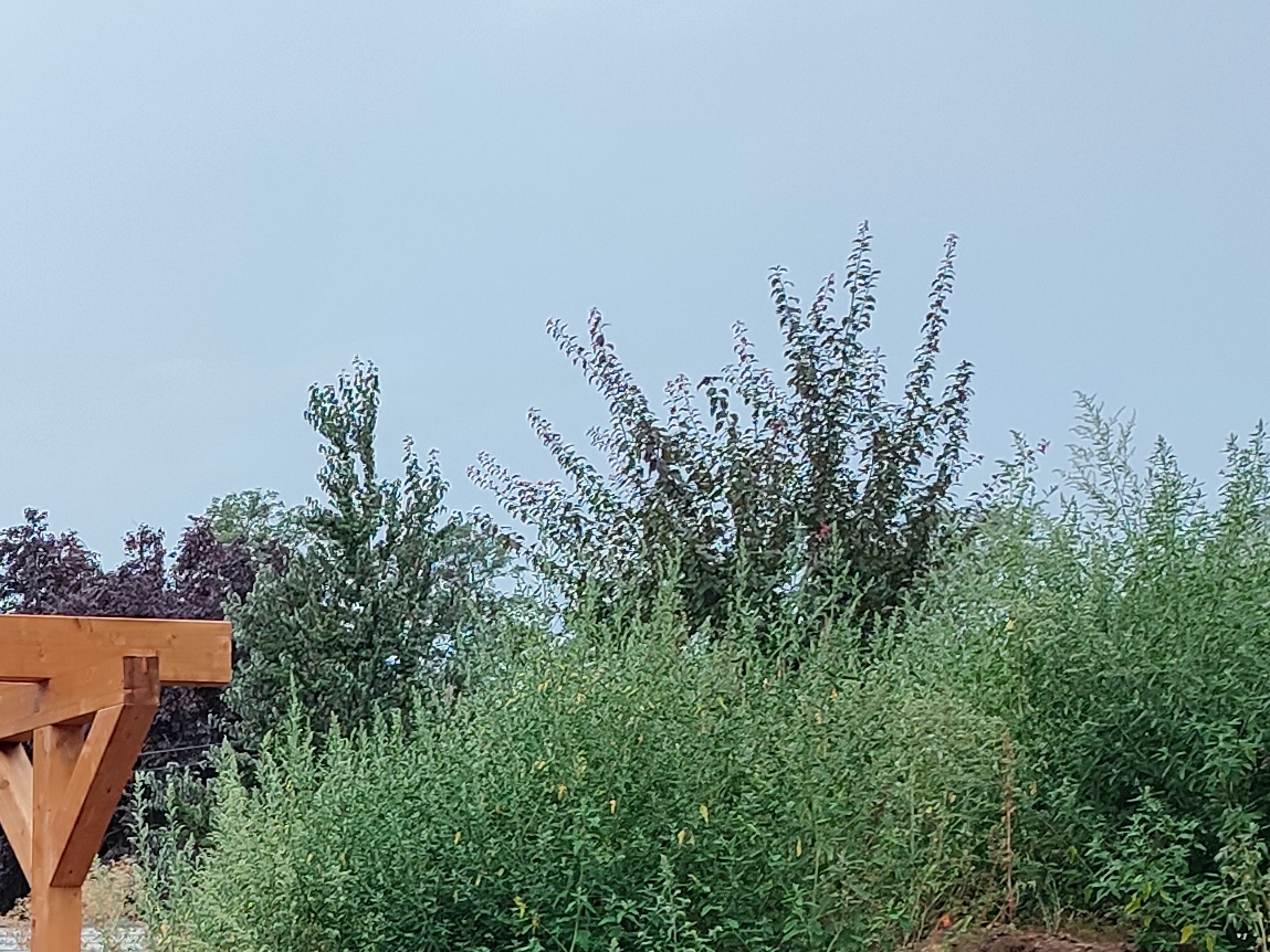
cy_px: 1467
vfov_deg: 15.5
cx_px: -511
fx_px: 3192
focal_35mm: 87
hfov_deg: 20.1
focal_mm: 6.04
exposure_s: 1/50
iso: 56
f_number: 1.9
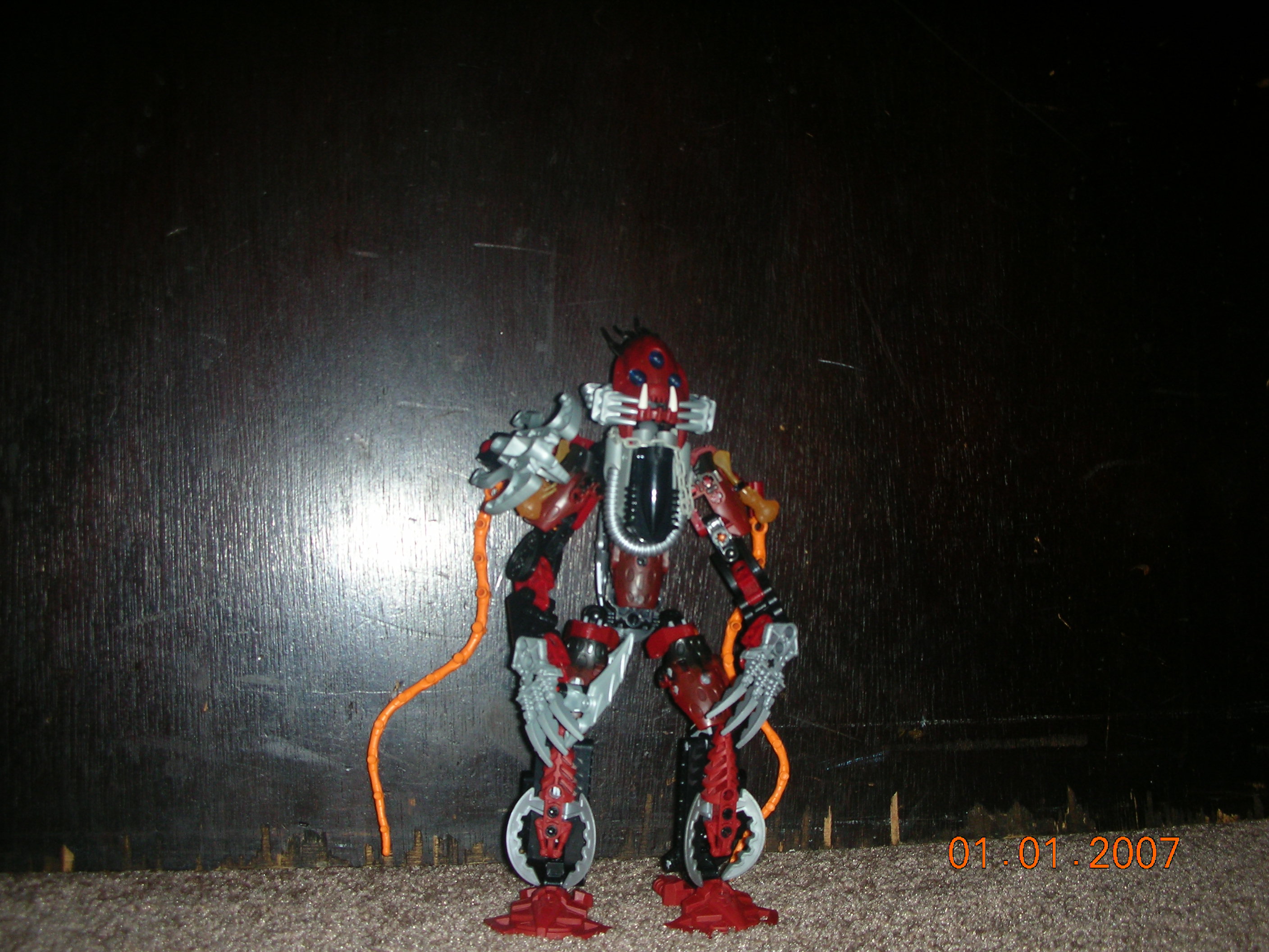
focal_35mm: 35
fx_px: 1283
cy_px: 476
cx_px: 634
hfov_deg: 52.6
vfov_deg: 40.7
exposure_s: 1/60.1
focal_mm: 5.8
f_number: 3
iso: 50
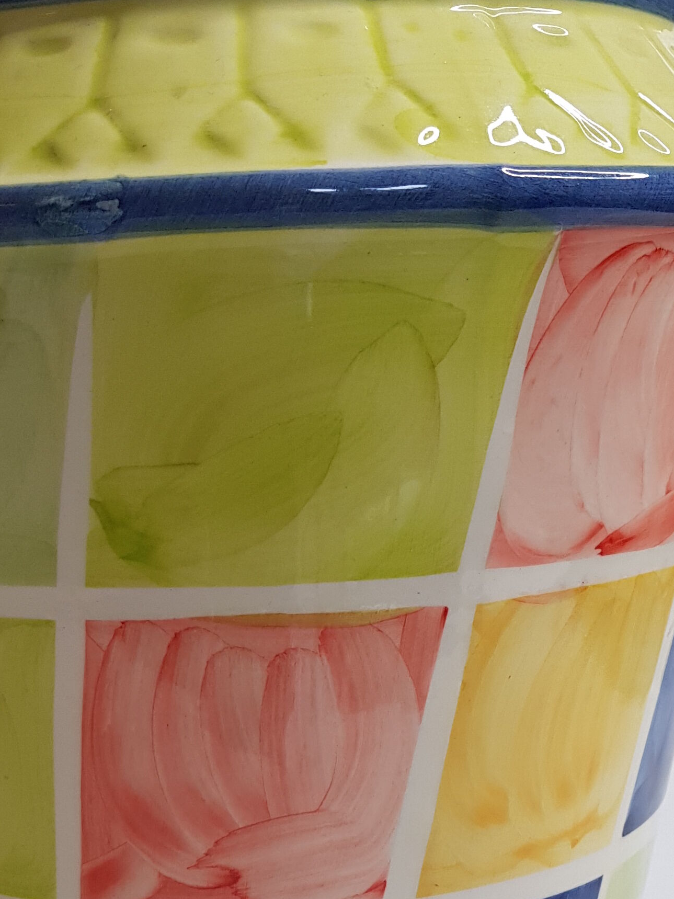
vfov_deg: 30.7
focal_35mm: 61
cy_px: 745
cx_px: 225
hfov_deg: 23.9
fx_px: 1584
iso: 80
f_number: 1.7
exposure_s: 1/100
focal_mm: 4.2
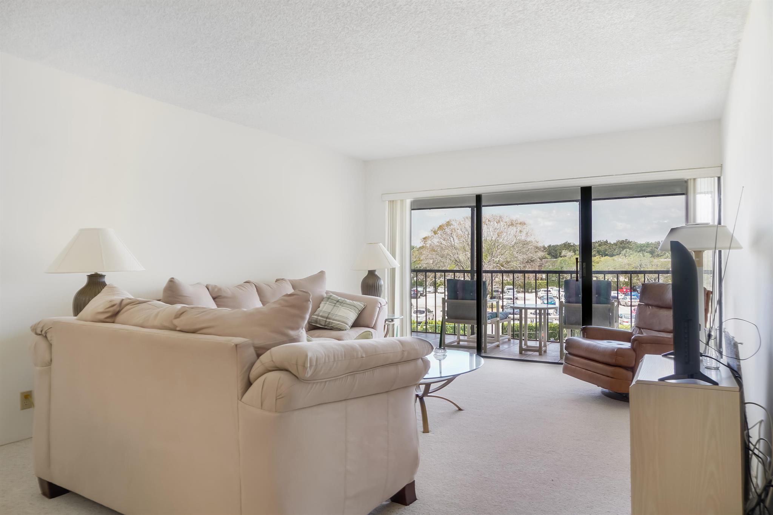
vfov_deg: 53.1
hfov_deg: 73.8
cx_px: 386
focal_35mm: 24
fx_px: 515
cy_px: 258
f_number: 8
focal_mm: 16
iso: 100
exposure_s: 1.3
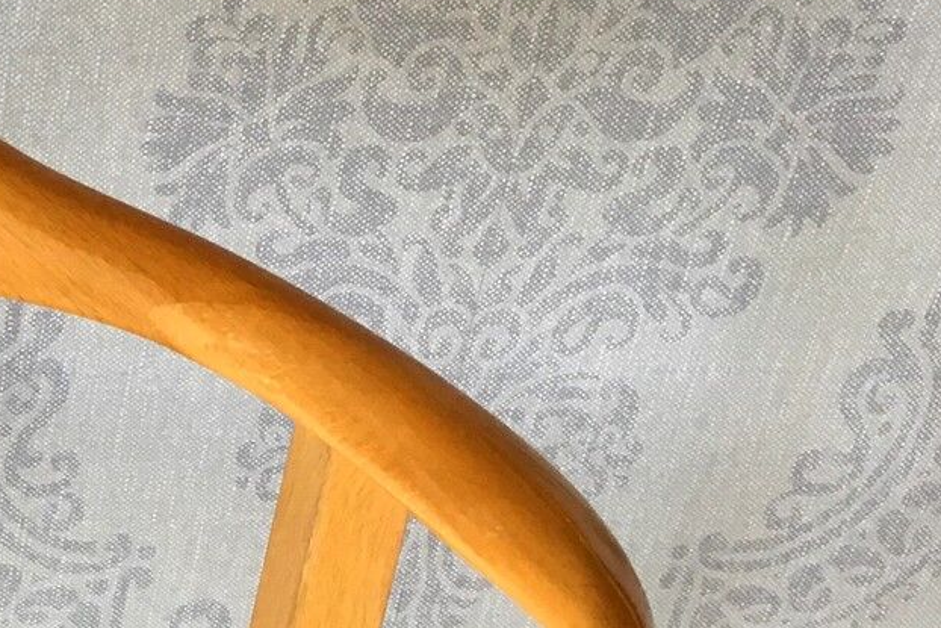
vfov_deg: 14.1
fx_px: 2536
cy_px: 289
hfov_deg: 18.5
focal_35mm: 97
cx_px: -492
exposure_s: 1/33
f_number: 2.2
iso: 40
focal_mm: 4.15
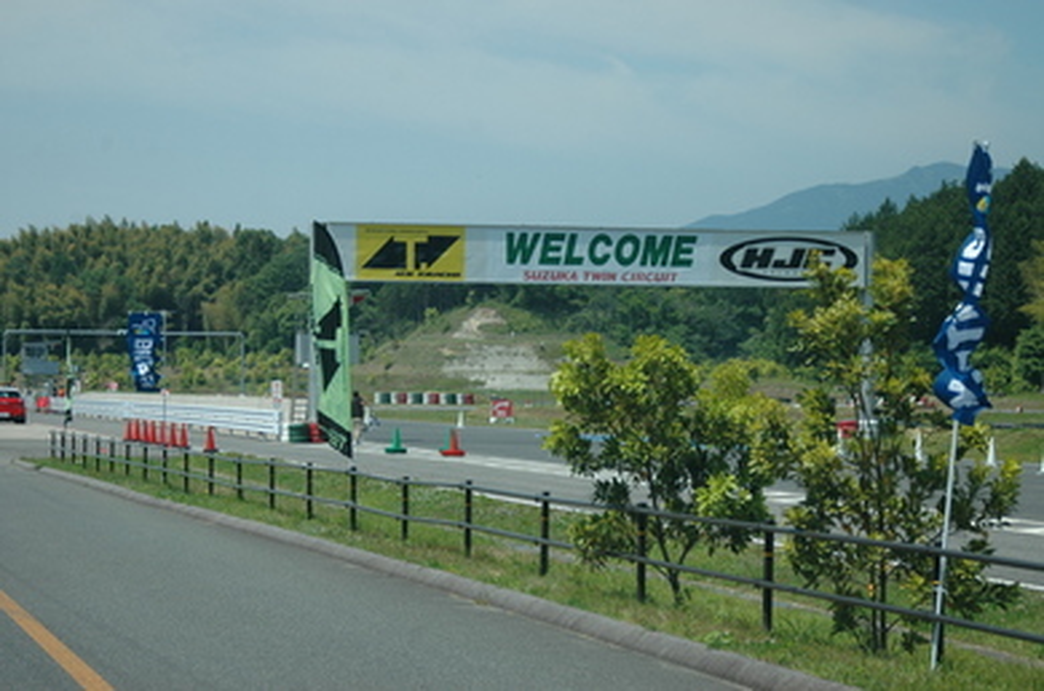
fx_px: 3038
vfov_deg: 13.0
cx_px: 522
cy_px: 346
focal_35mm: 105
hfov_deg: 19.5
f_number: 5.6
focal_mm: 70
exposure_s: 1/800
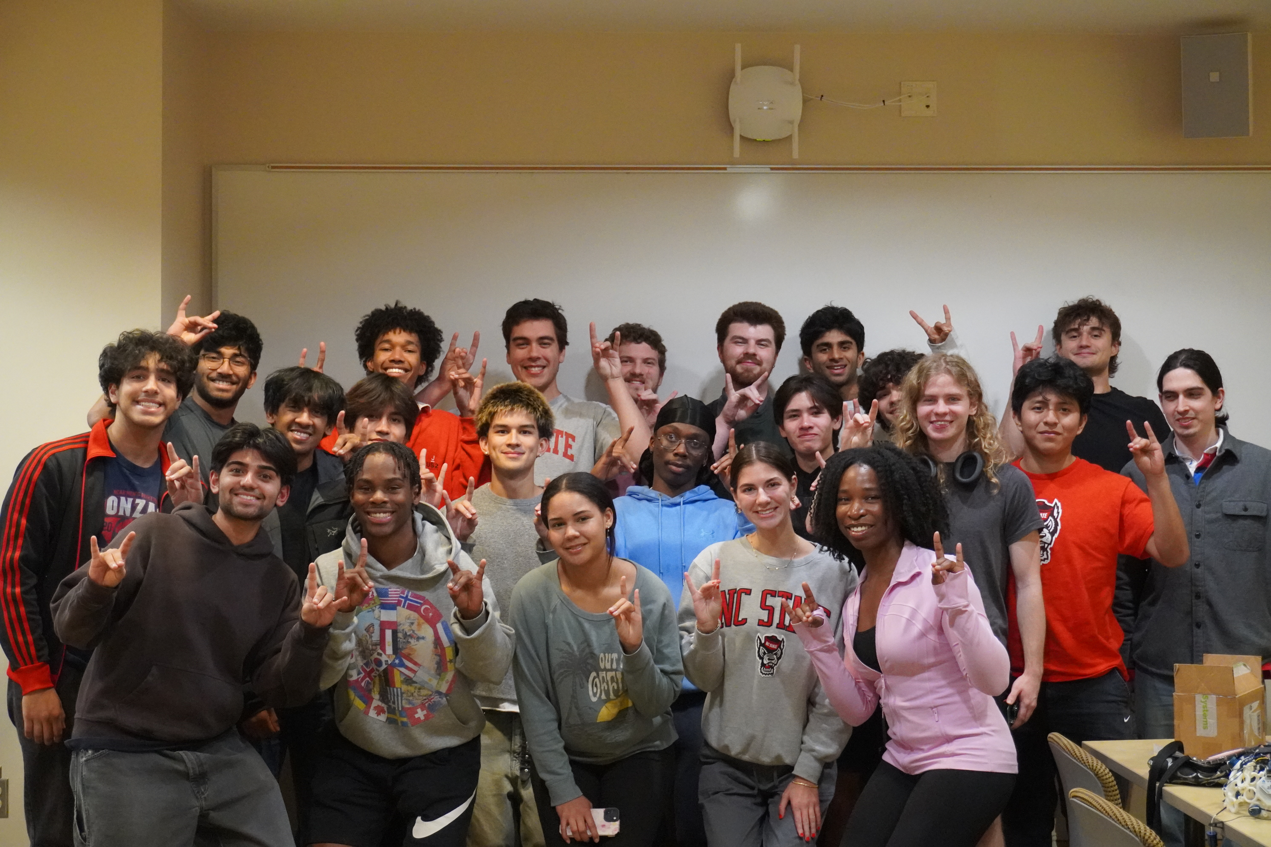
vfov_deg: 24.4
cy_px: 424
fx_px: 1959
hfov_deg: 35.9
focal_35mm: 56
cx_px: 636
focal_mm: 37
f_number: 5.6
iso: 6400
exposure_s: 1/160
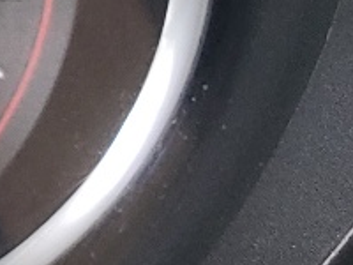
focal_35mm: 208
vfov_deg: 7.1
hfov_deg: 7.4
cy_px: 42
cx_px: -965
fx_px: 2121
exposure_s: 1/60.2
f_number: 1.5
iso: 76
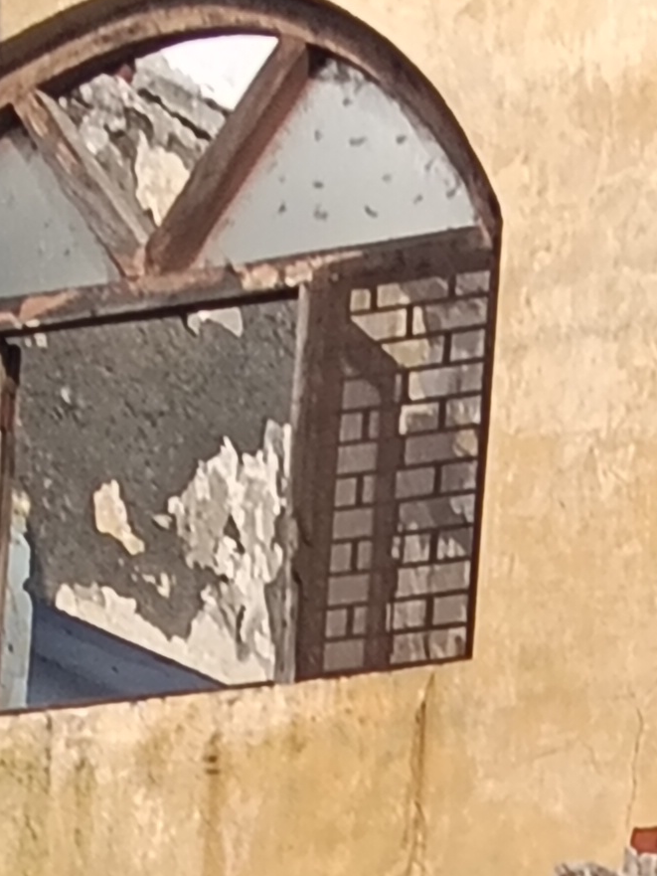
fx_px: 6350
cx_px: 696
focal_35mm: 251
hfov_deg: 5.9
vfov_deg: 7.6
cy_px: 1785
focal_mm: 3.98
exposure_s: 1/499
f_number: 1.8
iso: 64
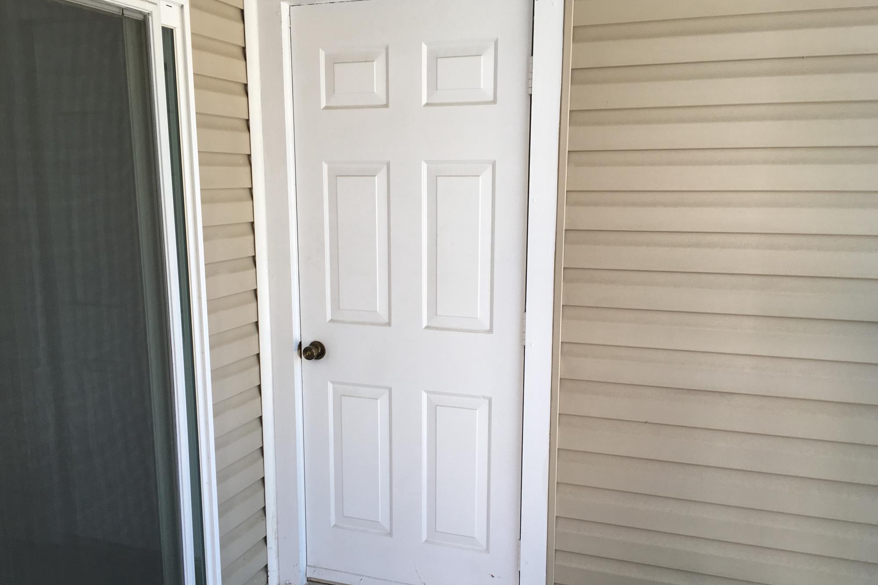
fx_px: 756
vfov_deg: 42.3
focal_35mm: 31
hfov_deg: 60.3
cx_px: 443
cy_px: 323
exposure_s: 1/60
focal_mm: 4.15
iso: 25
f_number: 2.2
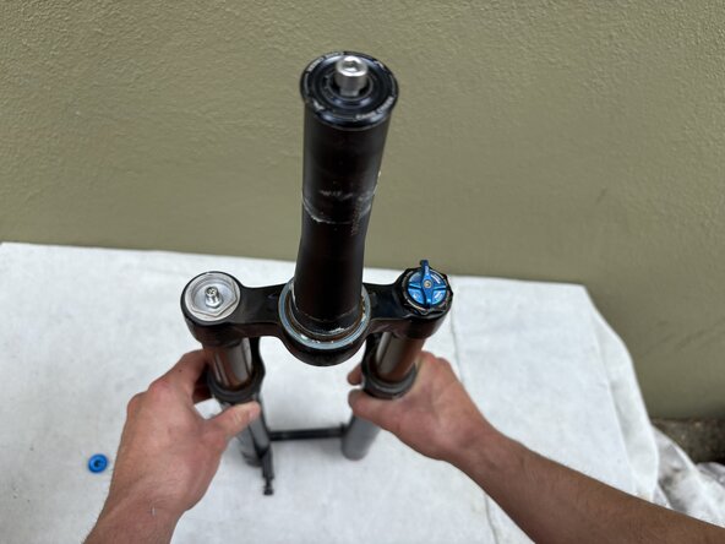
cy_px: 272
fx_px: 545
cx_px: 362
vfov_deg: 53.1
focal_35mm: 26
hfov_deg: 67.3
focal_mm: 5.96
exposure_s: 1/369
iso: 50
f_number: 1.6
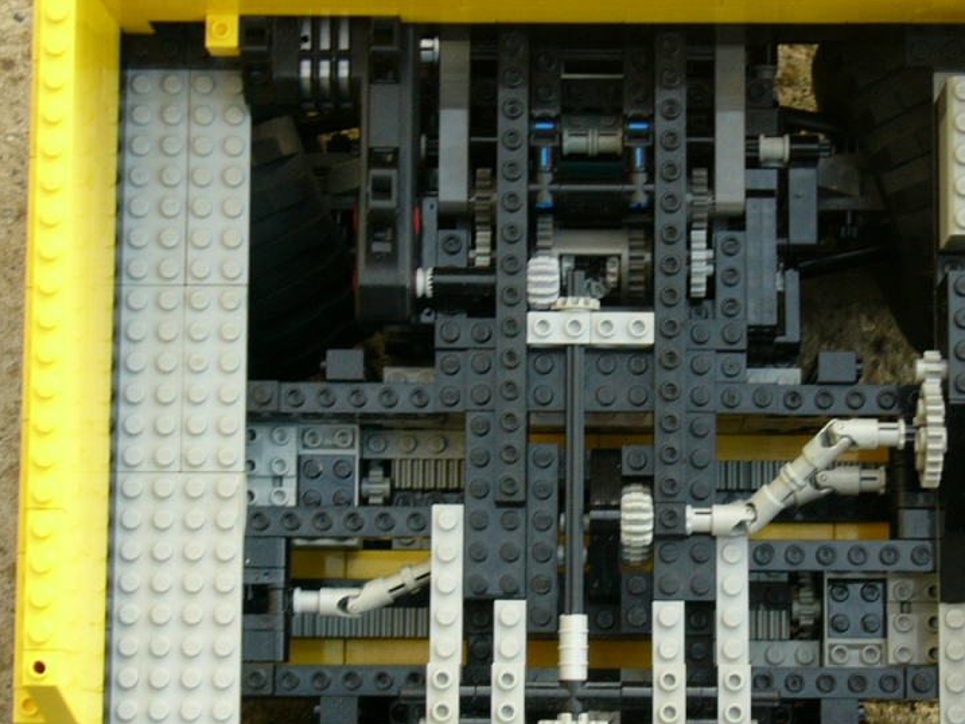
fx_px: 2788
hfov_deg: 19.6
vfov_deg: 14.8
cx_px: 579
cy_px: 406
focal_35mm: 100
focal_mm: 11.6
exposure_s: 1/50
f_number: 4
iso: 100
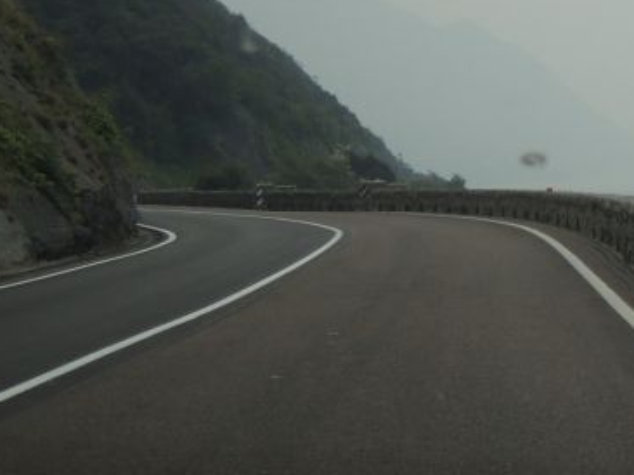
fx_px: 2306
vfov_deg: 11.7
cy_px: 101
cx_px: 878
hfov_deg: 14.8
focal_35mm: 126
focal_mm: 8.1
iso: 100
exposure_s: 1/1600
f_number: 3.1
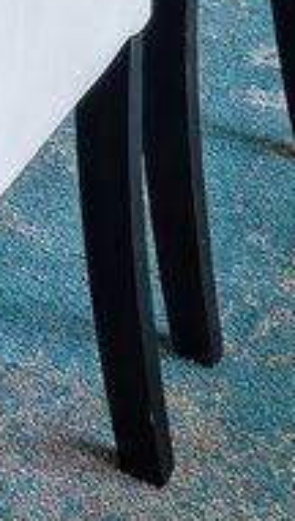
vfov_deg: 10.0
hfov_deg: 6.6
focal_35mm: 161
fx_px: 2230
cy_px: -1042
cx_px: -694
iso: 200
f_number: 8
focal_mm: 17
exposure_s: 1/3.33
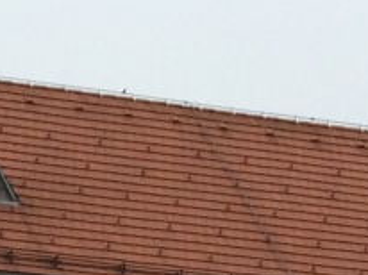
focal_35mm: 238
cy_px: 1020
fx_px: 2527
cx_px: -36
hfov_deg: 8.3
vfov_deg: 5.6
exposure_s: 1/774
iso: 32
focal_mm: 4.12
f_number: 2.2
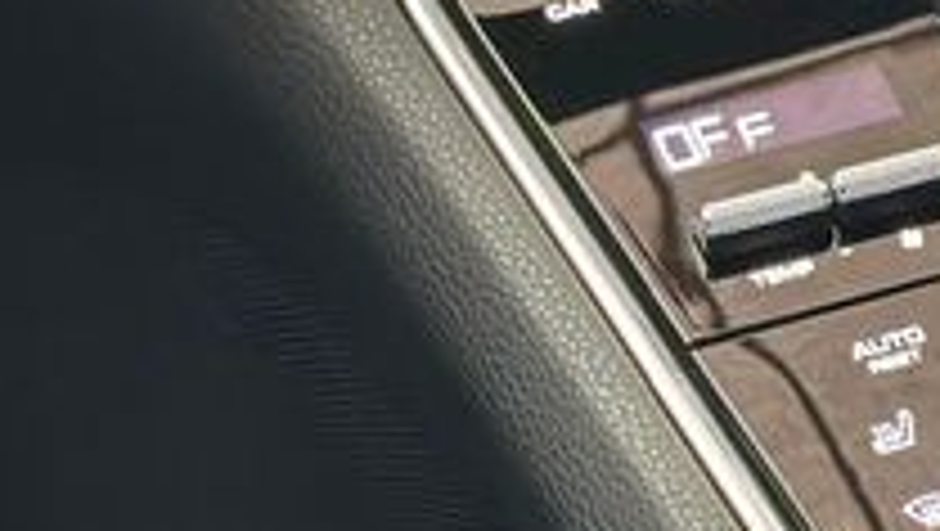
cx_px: 1358
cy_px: 306
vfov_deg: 7.6
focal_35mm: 160
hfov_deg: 12.8
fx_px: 3992
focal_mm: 6.86
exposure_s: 1/40
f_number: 1.78
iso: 500
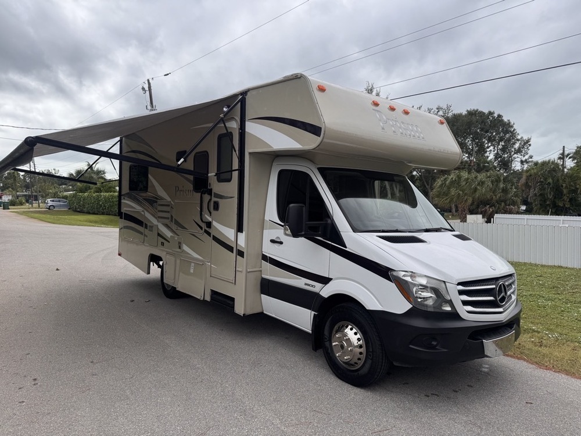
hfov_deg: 71.6
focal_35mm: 24
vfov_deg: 56.8
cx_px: 290
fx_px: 403
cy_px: 218
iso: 80
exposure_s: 1/4608
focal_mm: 6.76
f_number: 1.78
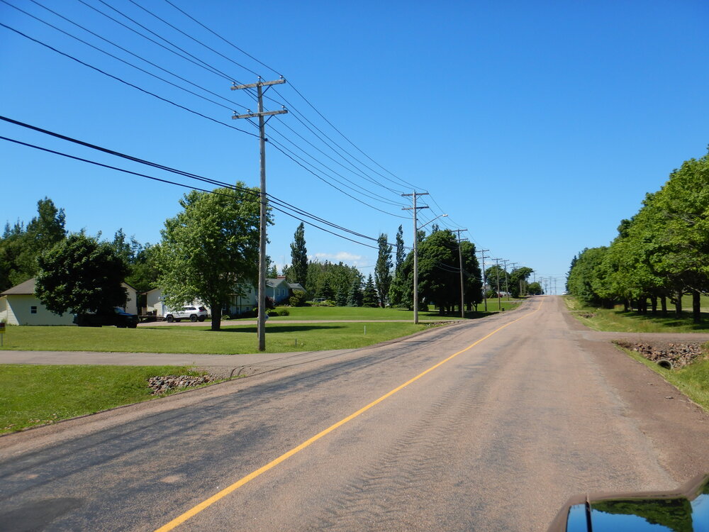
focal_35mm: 37
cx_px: 354
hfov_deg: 50.1
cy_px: 266
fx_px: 758
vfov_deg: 38.7
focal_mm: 6.6
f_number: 4.2
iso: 125
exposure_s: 1/1000
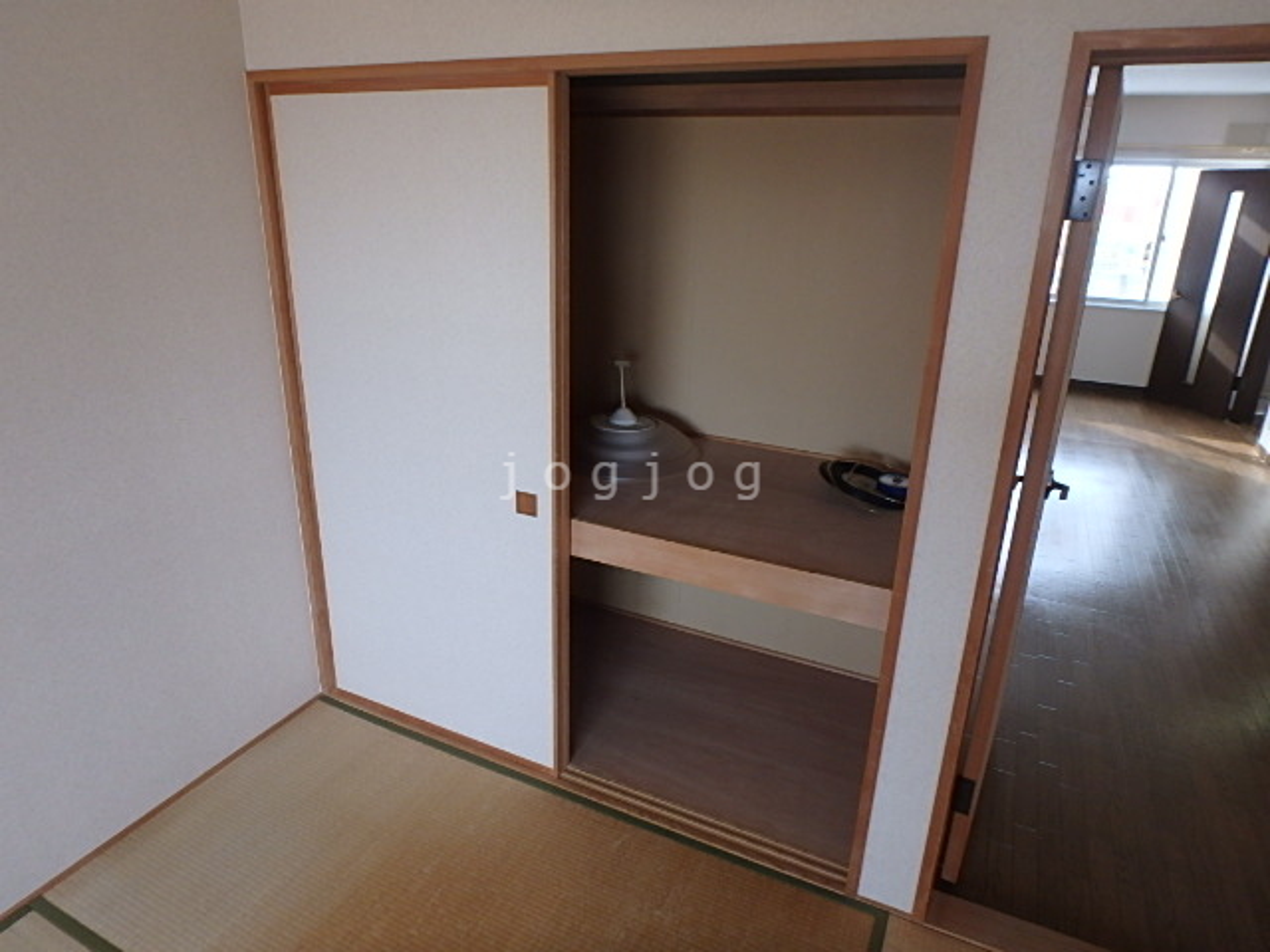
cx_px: 635
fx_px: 770
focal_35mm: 21
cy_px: 476
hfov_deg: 79.0
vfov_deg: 63.4
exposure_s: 1/40
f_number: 3.5
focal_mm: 3.7
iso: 200
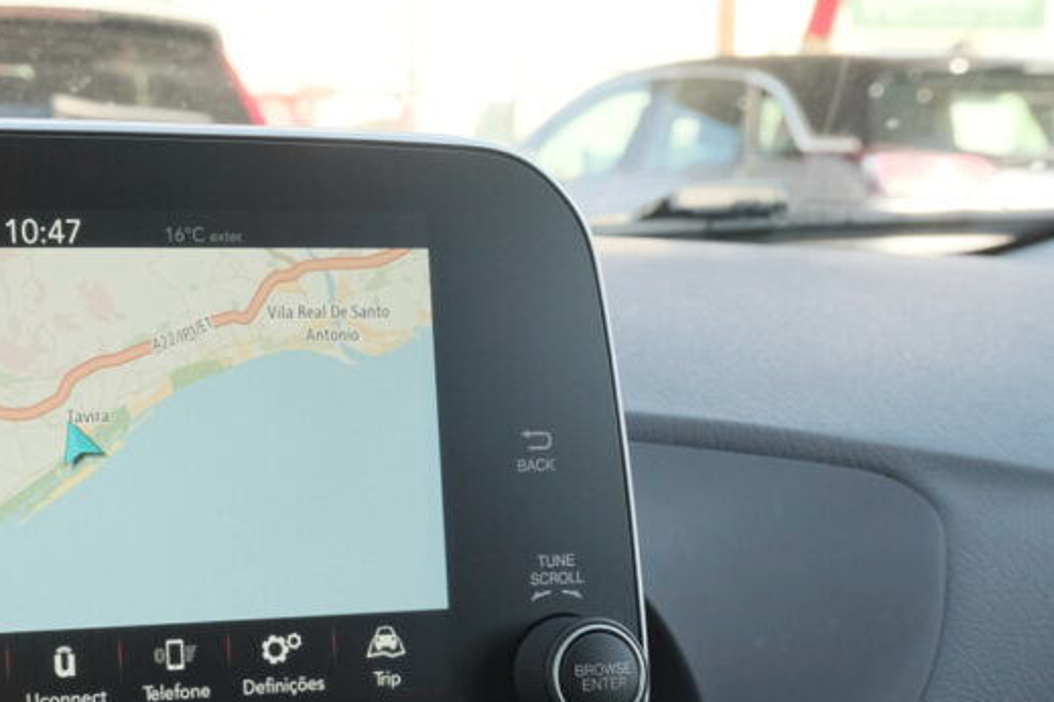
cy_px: 565
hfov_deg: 27.9
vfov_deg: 19.5
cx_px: 53
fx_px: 2020
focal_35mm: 69
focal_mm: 23.5
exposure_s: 1/160
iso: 2000
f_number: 9
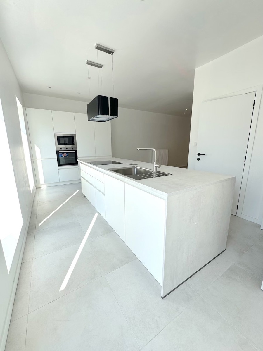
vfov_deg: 102.1
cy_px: 176
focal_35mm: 14
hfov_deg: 85.7
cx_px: 132
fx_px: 142
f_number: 2.2
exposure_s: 1/340
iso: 40
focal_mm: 2.22
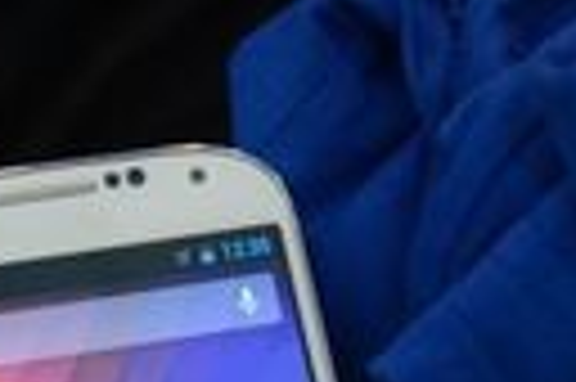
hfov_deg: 6.3
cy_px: 595
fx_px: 5225
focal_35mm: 327
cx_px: 194
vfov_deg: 4.2
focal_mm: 56
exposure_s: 1/60
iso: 1600
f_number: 5.3
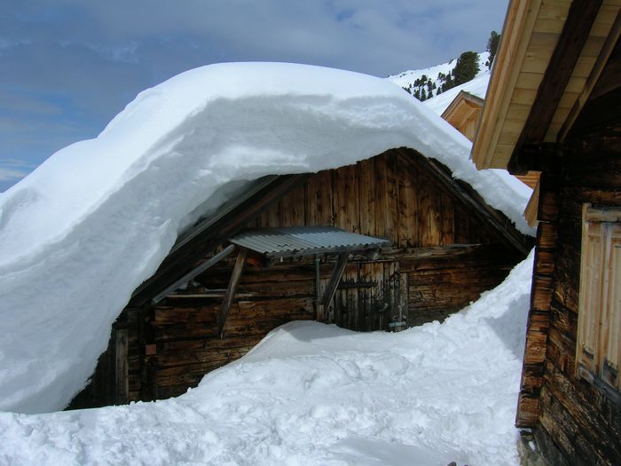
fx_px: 610
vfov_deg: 41.8
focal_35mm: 34
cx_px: 310
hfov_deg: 54.0
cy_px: 233
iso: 50
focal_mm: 5.7
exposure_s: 1/1216
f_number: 4.9
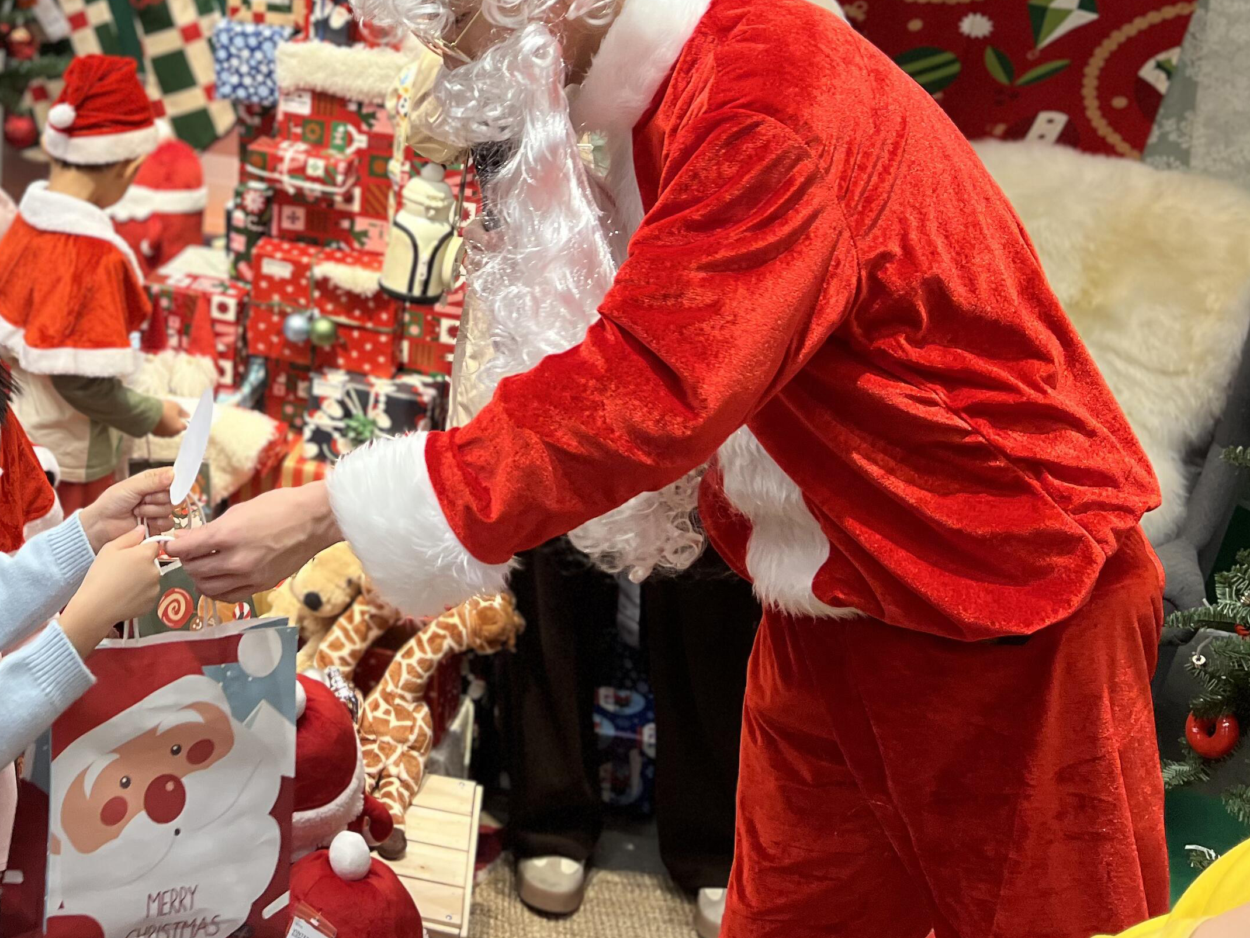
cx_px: 134
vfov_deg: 28.7
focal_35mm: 49
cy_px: 118
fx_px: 1770
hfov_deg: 36.6
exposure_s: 1/110
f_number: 1.5
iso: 125
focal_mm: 5.7
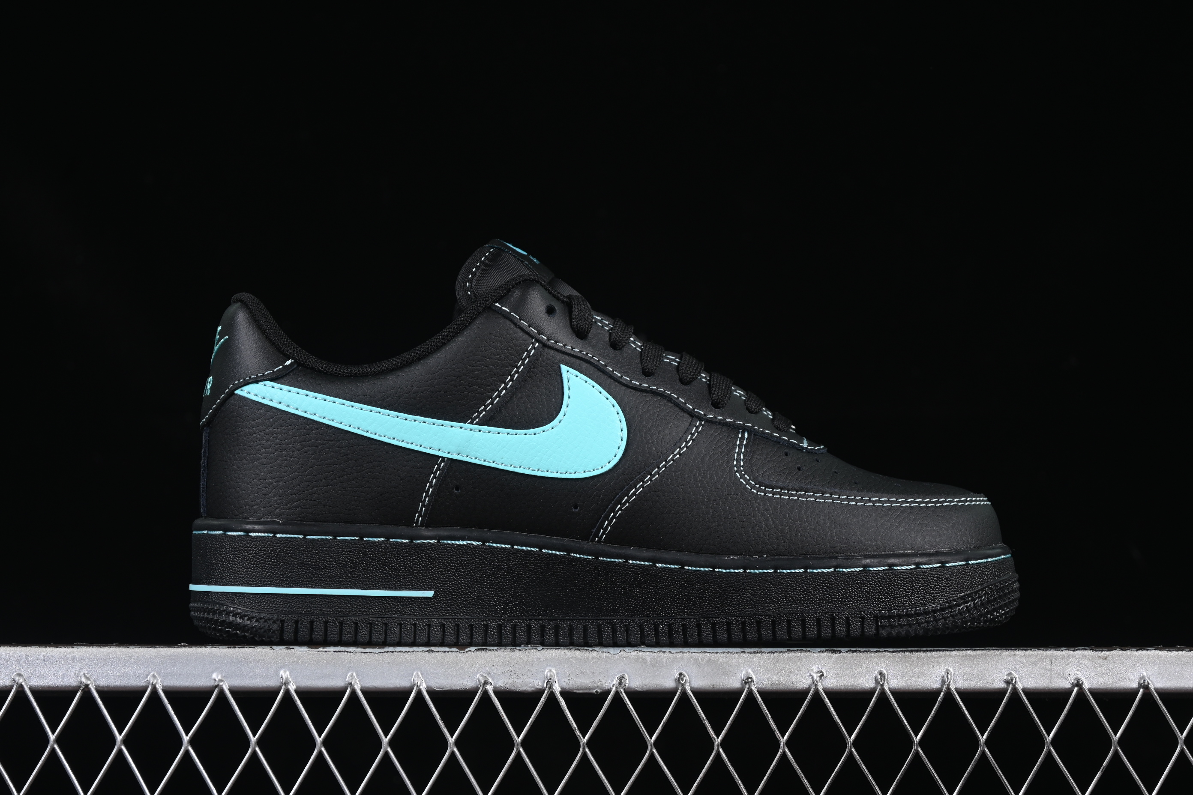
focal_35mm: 75
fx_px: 2485
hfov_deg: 27.0
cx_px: 596
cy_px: 398
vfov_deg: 18.2
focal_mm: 50
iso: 160
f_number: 6.3
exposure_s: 1/50
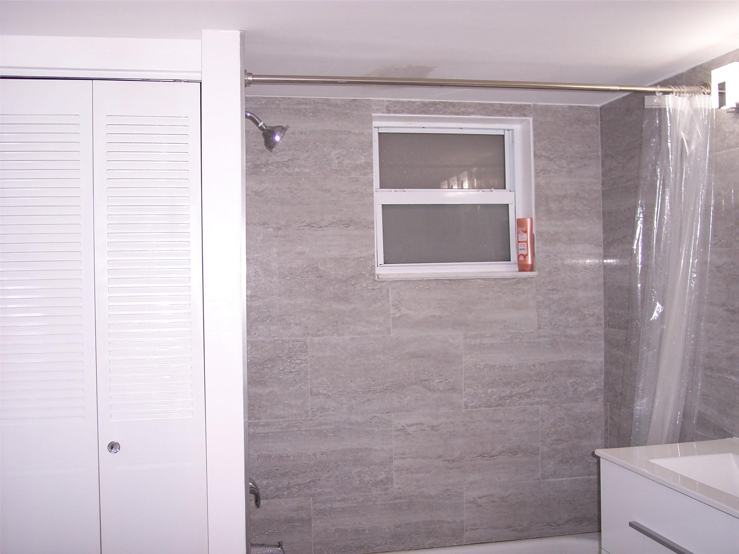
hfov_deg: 47.9
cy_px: 277
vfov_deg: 36.8
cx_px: 370
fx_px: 833
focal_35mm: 39
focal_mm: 8
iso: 100
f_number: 2.8
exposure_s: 1/60
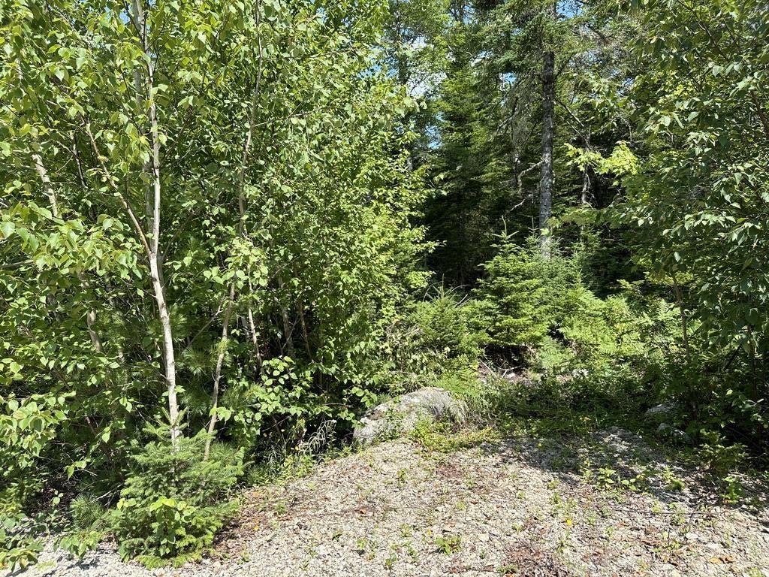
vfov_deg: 56.8
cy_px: 288
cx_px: 384
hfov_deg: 71.6
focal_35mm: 24
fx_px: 533
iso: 80
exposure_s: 1/1845
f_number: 1.78
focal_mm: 6.86
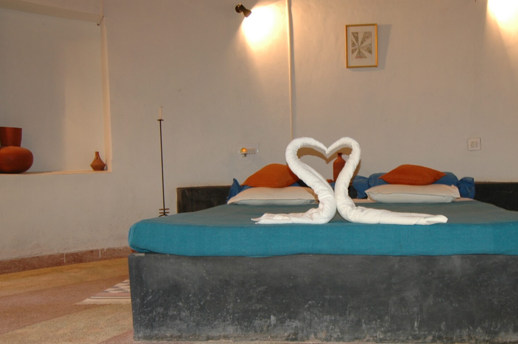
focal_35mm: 32
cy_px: 192
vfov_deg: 41.0
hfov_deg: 57.9
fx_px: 460
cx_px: 330
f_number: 4
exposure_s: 1/6
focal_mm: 12
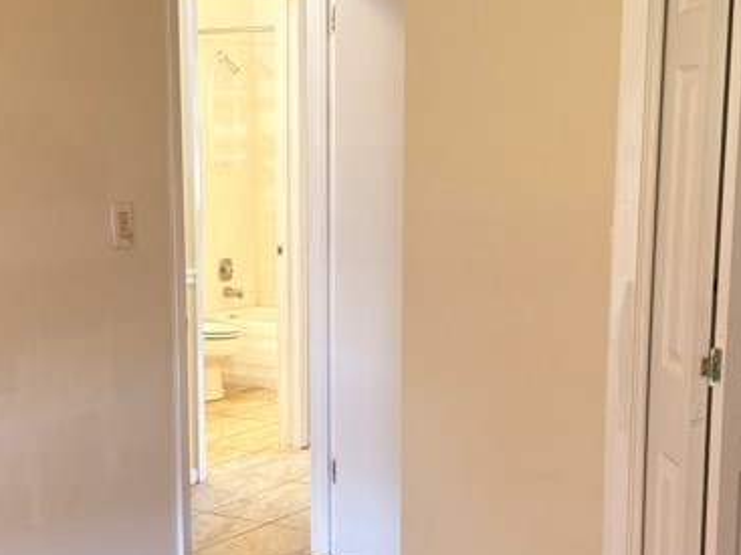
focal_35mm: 67
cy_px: 404
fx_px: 1434
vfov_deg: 21.8
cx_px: 279
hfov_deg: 28.9
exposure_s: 1/60
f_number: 1.78
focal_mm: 6.76
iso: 200
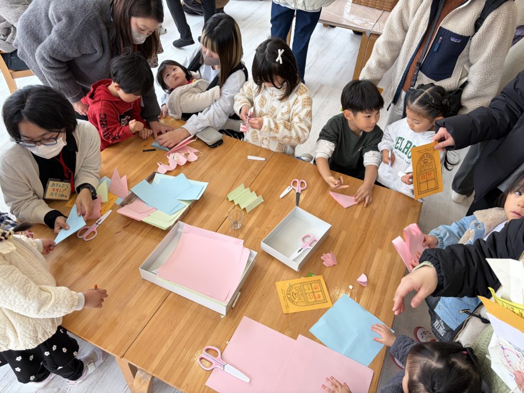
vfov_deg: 53.1
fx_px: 394
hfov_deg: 67.3
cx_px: 262
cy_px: 196
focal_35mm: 26
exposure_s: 1/159
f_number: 1.6
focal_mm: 5.96
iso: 40
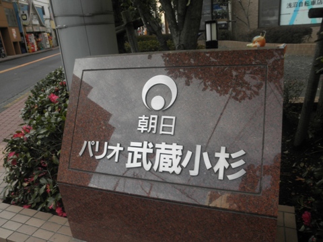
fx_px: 261
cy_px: 121
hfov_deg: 63.4
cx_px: 162
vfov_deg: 49.7
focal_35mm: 28
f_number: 3
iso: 64
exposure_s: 1/200
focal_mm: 5
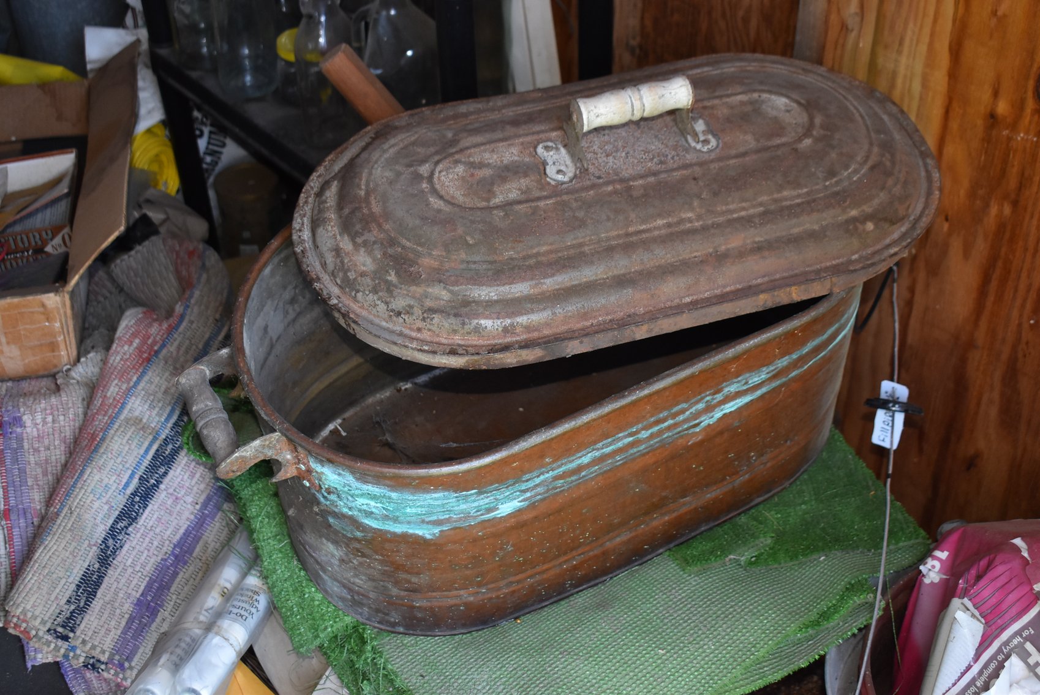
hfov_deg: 41.1
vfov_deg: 28.1
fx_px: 1388
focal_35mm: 48
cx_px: 520
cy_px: 348
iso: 900
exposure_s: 1/125
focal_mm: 32
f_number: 4.5
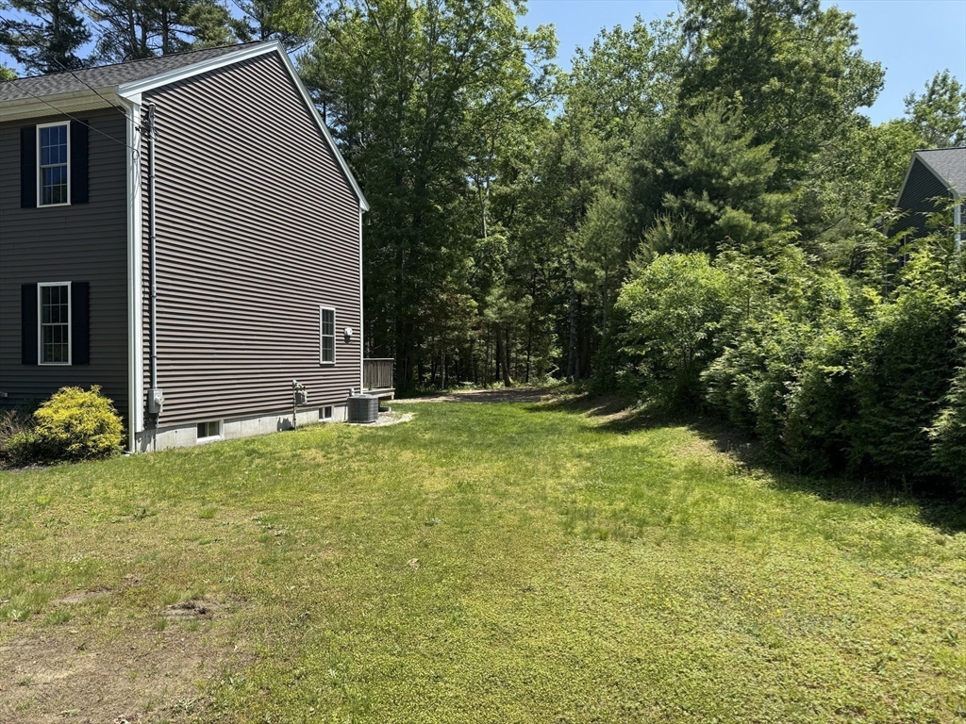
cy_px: 362
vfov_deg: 56.8
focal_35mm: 24
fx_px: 670
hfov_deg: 71.6
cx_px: 483
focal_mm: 6.76
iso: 80
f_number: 1.78
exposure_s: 1/2041
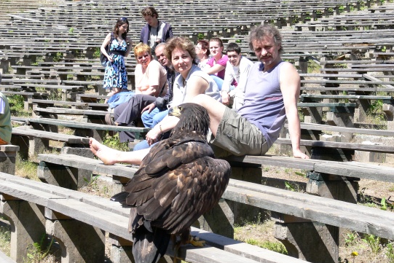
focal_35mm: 91
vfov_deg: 15.0
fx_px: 996
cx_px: 197
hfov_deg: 22.4
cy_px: 125
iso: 100
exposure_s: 1/250
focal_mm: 18.4
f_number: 5.6
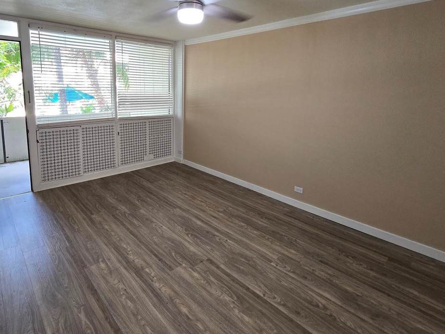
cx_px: 196
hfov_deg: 87.4
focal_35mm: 18
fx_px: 231
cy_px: 124
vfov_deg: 70.4
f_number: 2.2
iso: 200
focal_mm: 2.2
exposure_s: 1/60
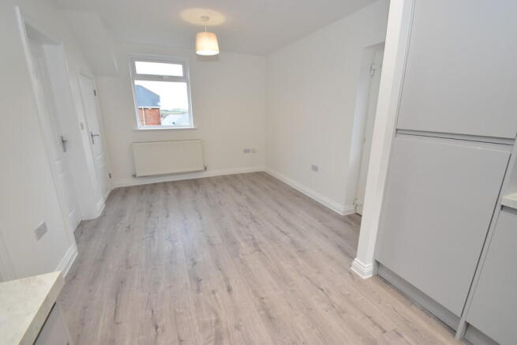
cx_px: 258
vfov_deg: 77.4
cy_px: 172
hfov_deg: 100.4
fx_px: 215
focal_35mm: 15
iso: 800
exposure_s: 1/80
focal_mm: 10
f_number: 8
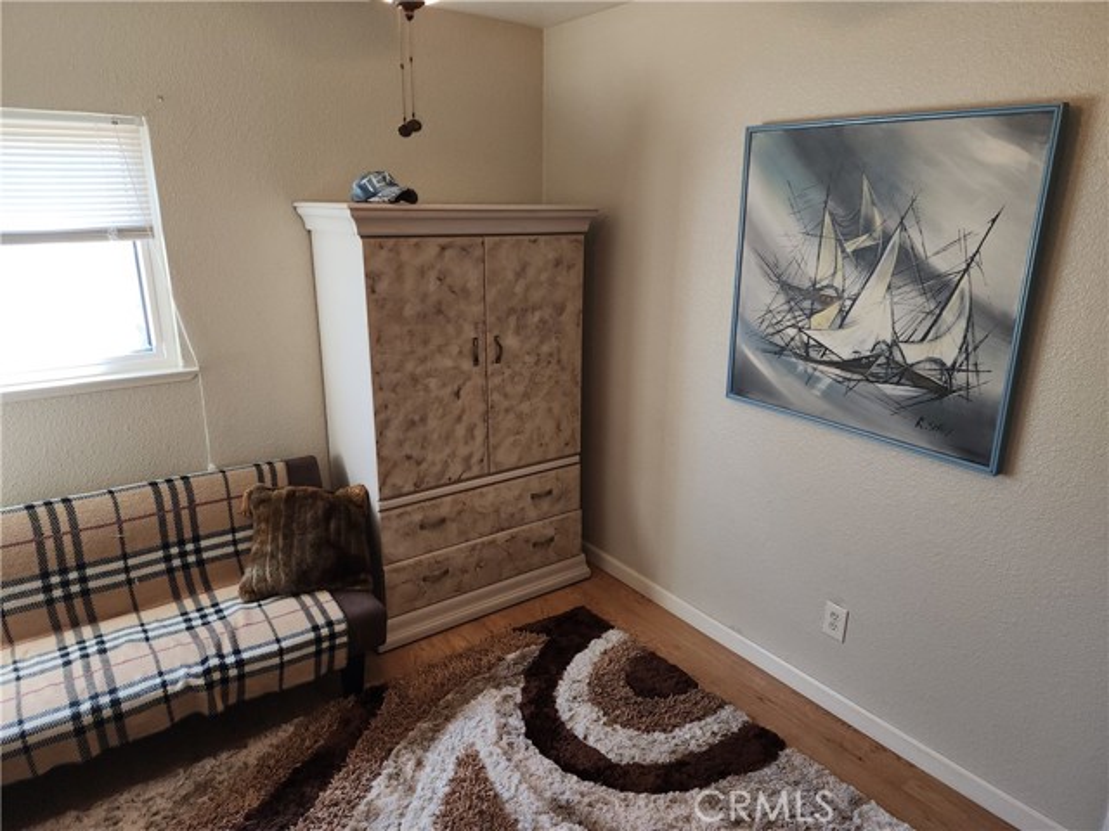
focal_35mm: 23
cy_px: 416
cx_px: 554
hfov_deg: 73.9
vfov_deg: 58.9
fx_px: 737
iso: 100
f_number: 1.8
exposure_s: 1/40
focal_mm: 6.4
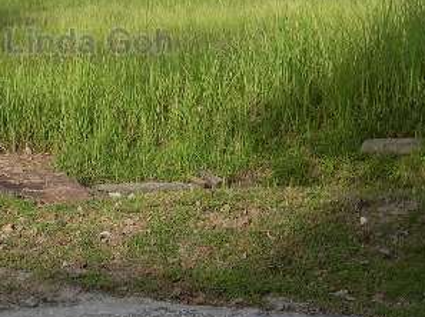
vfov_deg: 17.7
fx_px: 1006
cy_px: 40
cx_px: 89
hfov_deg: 23.5
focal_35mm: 82
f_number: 7.6
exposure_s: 1/116
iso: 100
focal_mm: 8
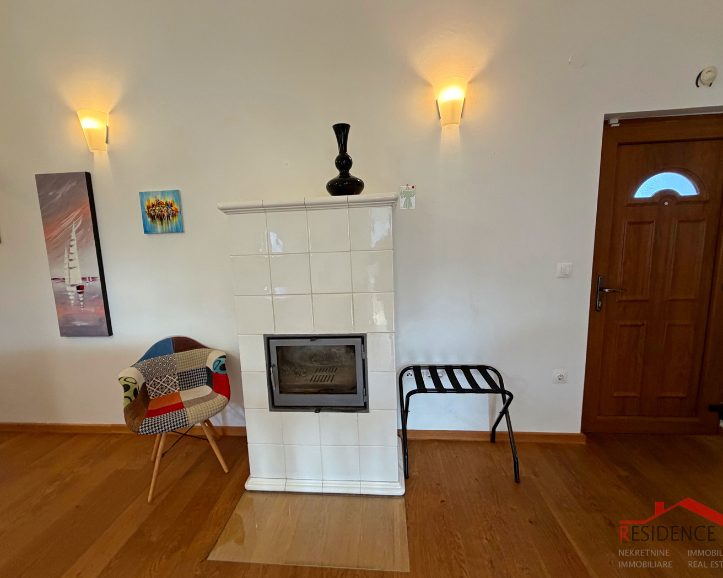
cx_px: 358
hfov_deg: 96.8
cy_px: 286
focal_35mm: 15
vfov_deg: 84.0
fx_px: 321
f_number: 2.2
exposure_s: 1/100
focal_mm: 2.22
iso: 320
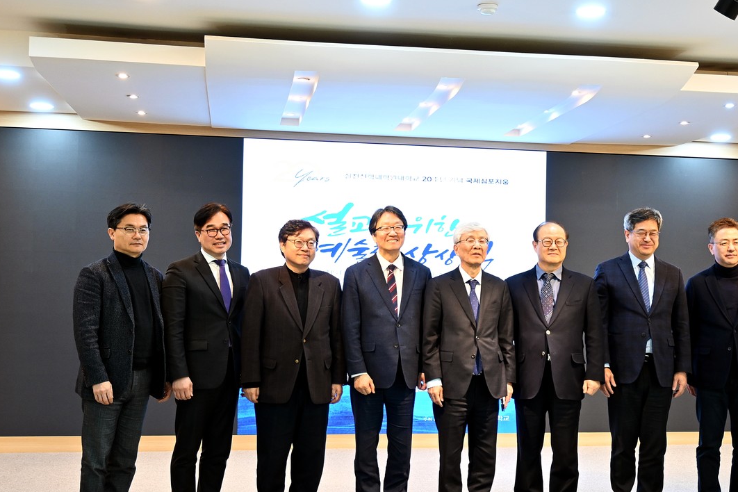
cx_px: 415
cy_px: 267
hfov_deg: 41.8
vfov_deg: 28.6
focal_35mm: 47
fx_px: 963
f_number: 4.5
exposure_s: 1/40
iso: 640
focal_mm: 26
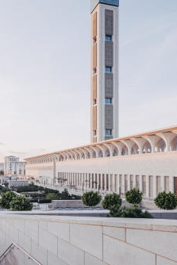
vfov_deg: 54.4
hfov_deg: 37.7
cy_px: 129
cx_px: 67
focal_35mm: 35
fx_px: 258
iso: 125
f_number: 3.5
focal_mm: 9.75
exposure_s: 1/200
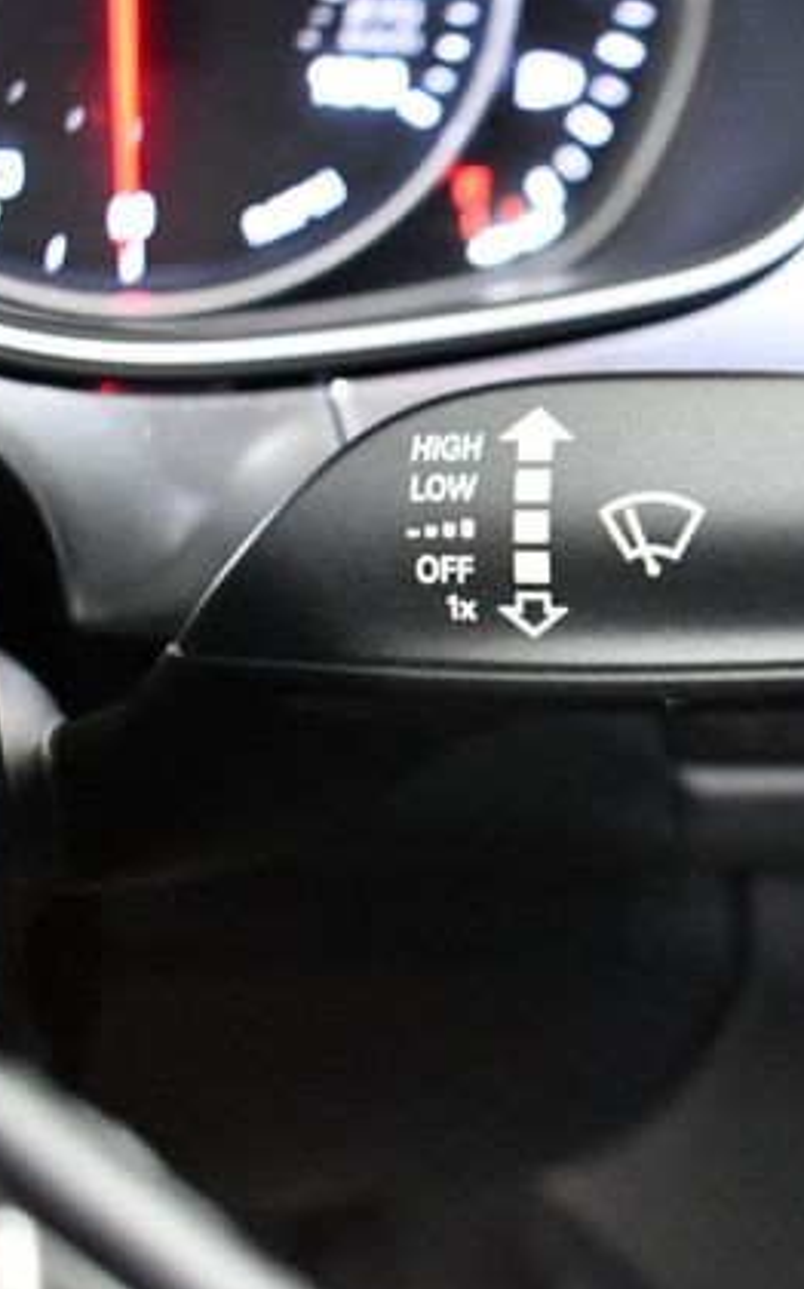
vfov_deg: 36.3
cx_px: 936
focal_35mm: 56
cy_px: 651
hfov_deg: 21.6
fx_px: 1966
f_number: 3.5
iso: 9000
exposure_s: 1/60
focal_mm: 18
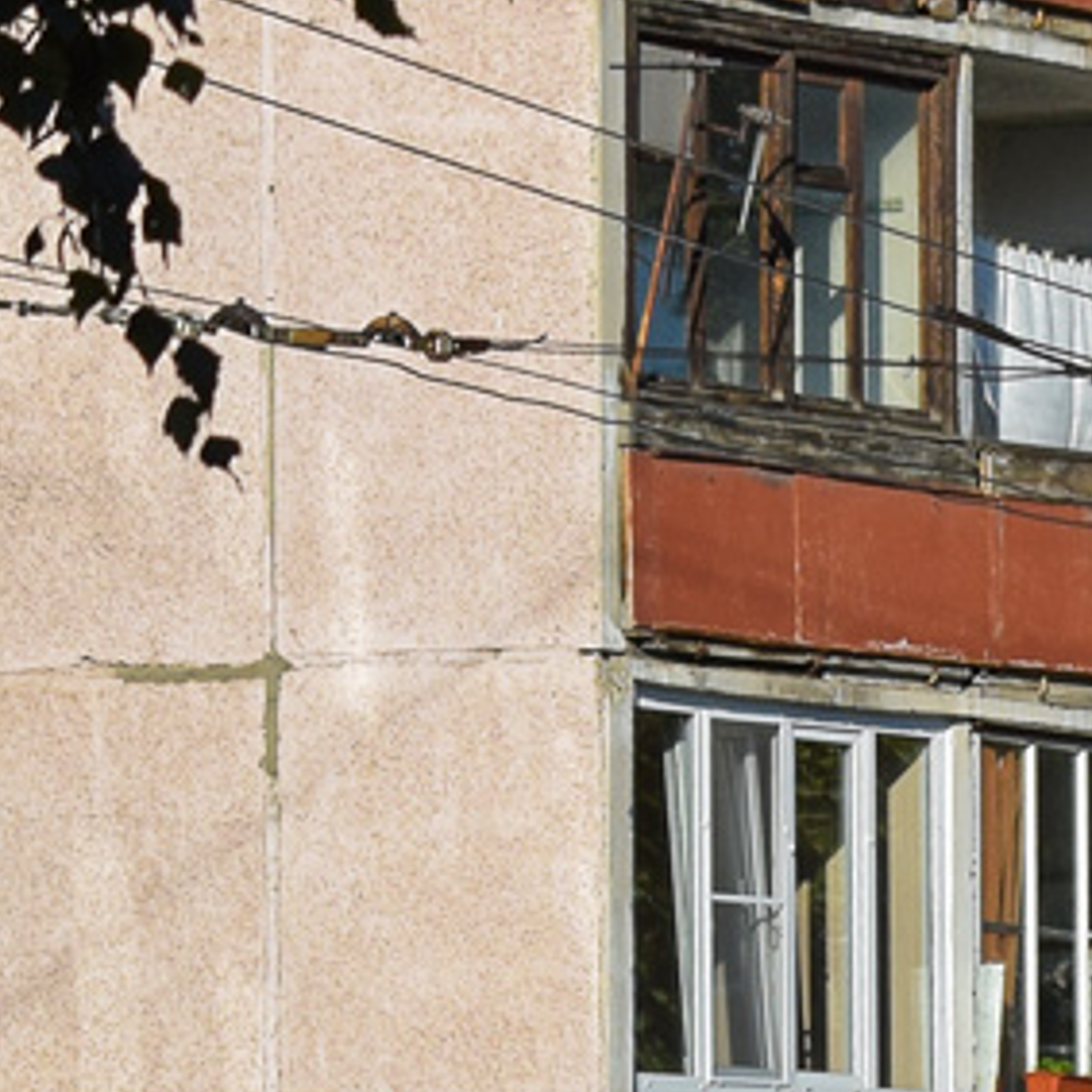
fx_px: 10593
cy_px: 1366
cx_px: 1343
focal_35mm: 297
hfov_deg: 5.9
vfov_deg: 5.9
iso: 200
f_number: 9
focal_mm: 55
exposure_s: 1/320
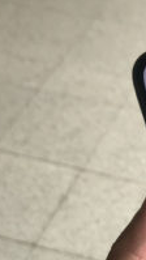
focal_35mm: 86
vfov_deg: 23.9
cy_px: 242
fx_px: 592
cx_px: 241
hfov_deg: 13.0
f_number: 1.8
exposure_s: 1/189
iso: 20
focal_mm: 3.99
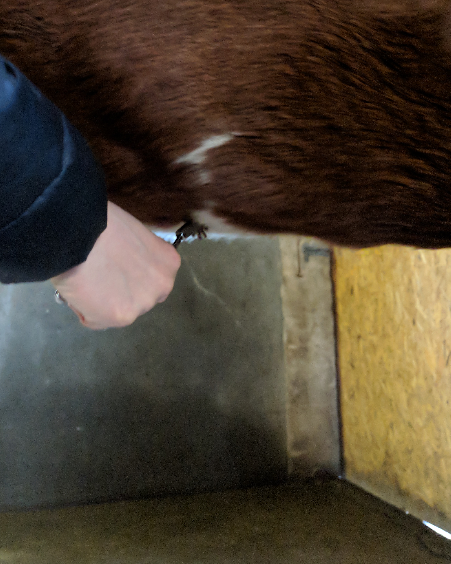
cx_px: 192
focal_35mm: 37
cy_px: 179
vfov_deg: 48.1
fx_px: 617
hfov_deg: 40.0
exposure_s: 1/16.7
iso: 2086
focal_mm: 4.44
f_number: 1.8
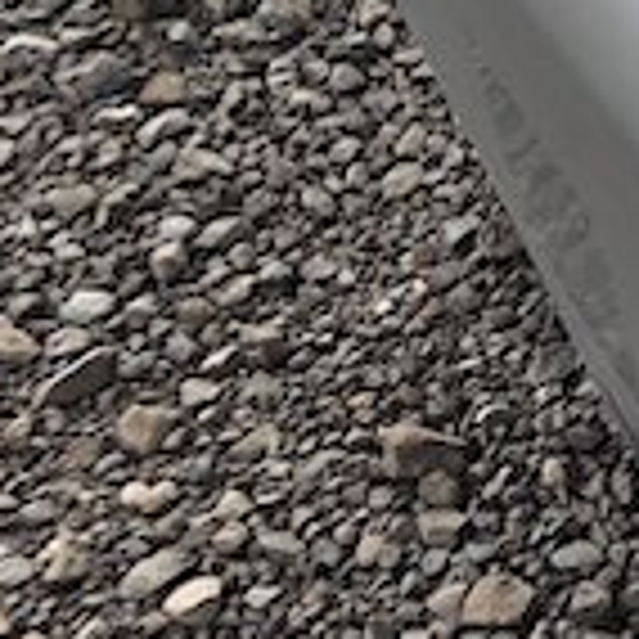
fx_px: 3634
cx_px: 2120
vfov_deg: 9.9
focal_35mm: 174
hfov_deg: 8.1
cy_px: -153
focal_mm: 3.99
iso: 20
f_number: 1.8
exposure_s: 1/165
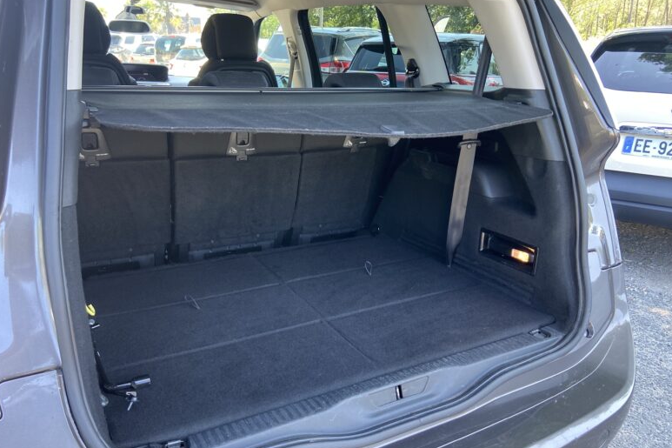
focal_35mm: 28
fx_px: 523
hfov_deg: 65.5
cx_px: 328
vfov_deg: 46.3
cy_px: 255
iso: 125
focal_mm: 4.25
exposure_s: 1/114
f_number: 1.8
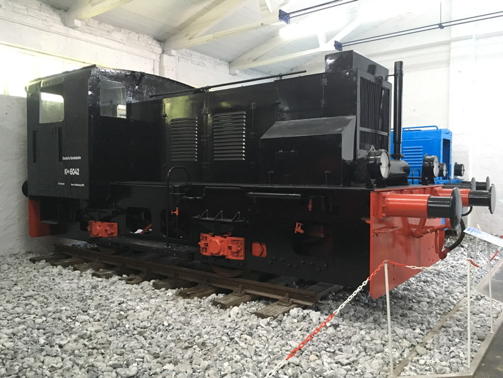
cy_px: 189
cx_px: 252
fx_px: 421
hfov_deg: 61.7
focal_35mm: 29
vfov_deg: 48.2
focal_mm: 4.15
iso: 200
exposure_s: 1/25
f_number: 2.2
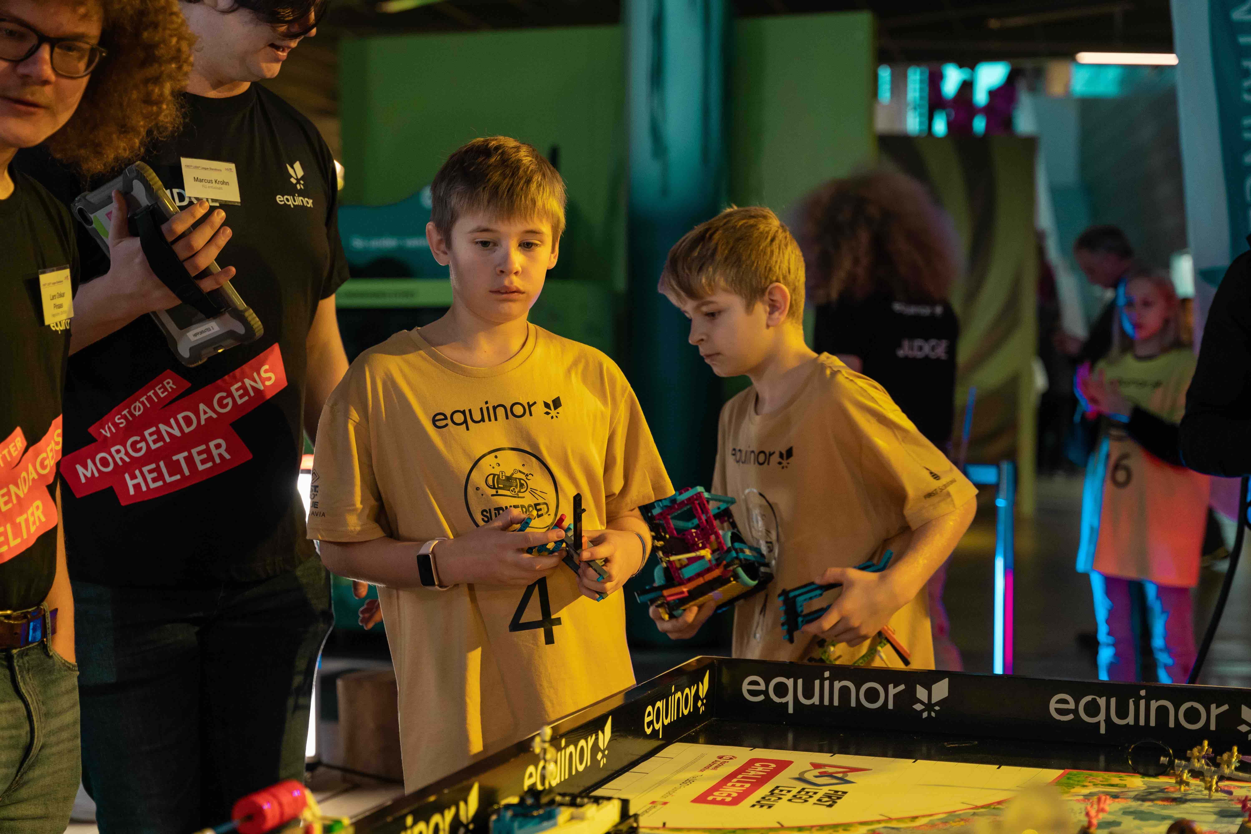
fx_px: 2071
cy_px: 417
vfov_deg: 22.8
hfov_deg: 33.6
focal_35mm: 60
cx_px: 626
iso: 2500
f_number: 3.2
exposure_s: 1/200
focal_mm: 59.6
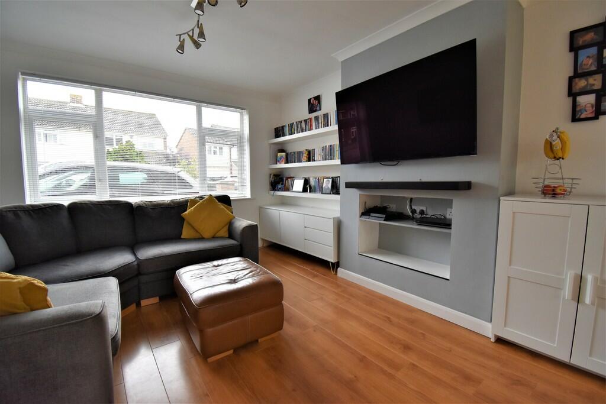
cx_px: 303
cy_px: 202
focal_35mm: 15
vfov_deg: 77.3
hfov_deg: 100.4
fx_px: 253
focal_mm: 10
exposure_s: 1/125
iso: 800
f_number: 5.6
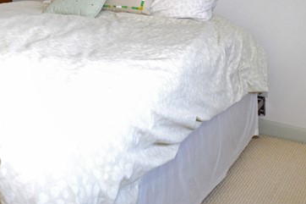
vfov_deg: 25.6
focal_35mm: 45
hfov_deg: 38.6
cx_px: 0
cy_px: -61
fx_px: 382
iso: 450
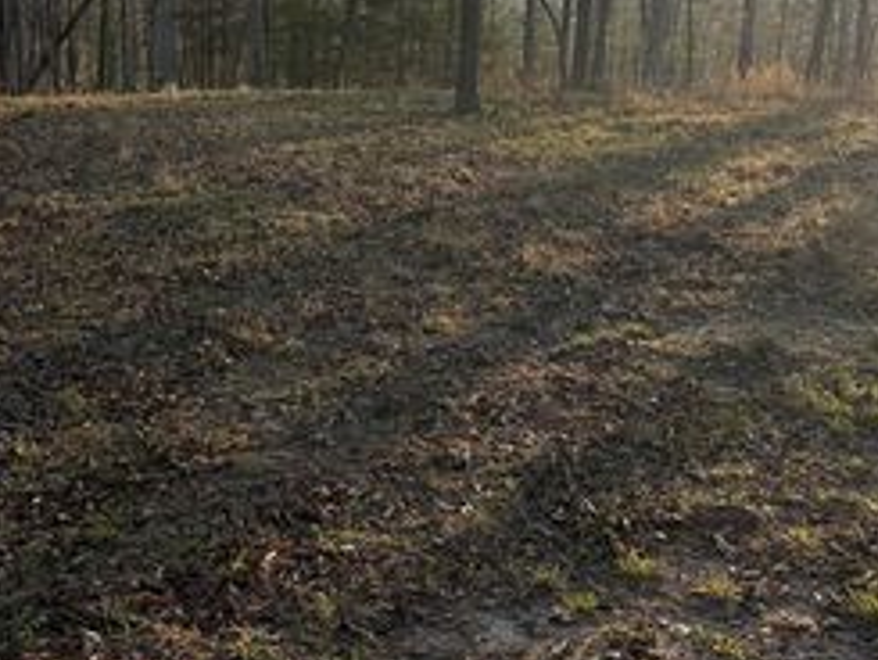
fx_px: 1243
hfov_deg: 38.7
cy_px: 178
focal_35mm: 49
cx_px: 344
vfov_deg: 29.3
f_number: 1.78
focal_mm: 6.76
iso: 80
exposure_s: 1/2801
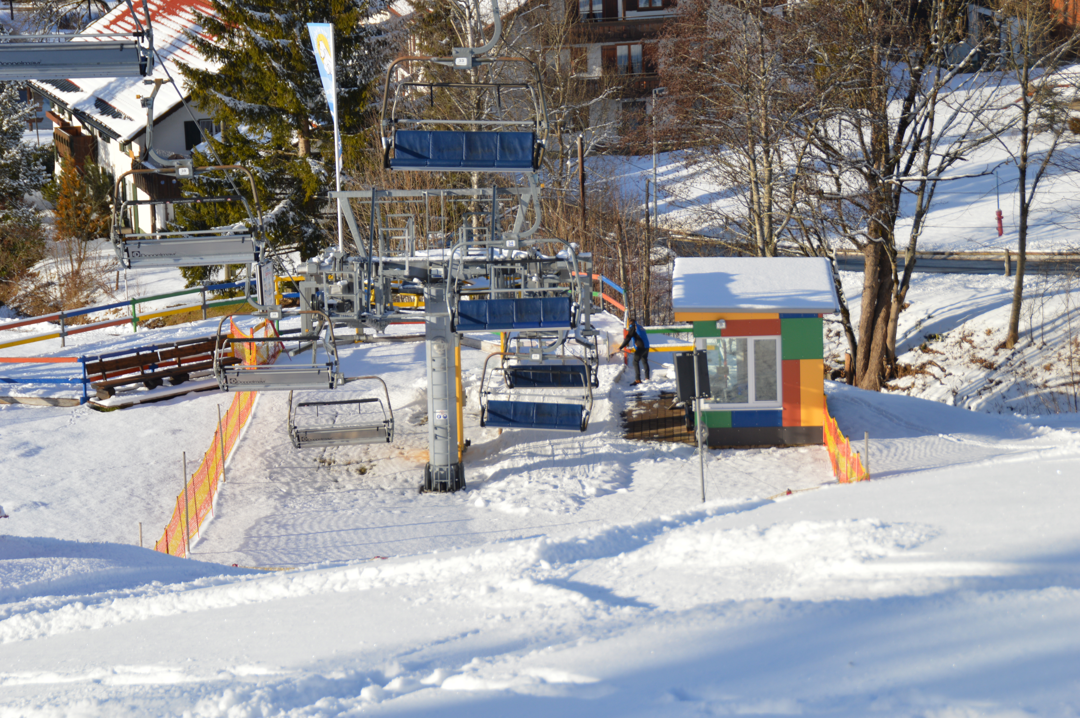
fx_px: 3867
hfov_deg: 15.9
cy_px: 359
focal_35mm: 129
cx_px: 540
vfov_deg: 10.6
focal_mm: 86
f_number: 11
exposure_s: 1/200
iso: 100
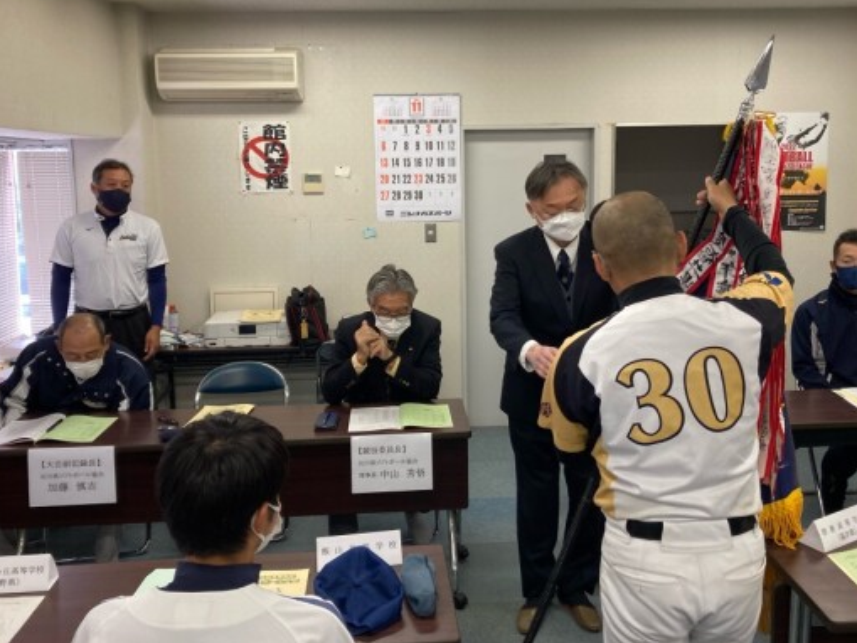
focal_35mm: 33
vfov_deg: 42.9
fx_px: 817
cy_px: 283
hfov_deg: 55.3
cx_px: 463
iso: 64
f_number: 1.8
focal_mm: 3.99
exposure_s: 1/60
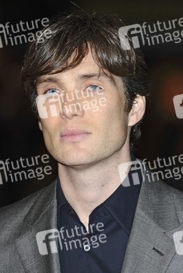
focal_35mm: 300
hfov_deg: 4.6
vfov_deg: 6.9
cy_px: 136
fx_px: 2285
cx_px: 92
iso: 320
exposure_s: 1/200
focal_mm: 200
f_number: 4.5
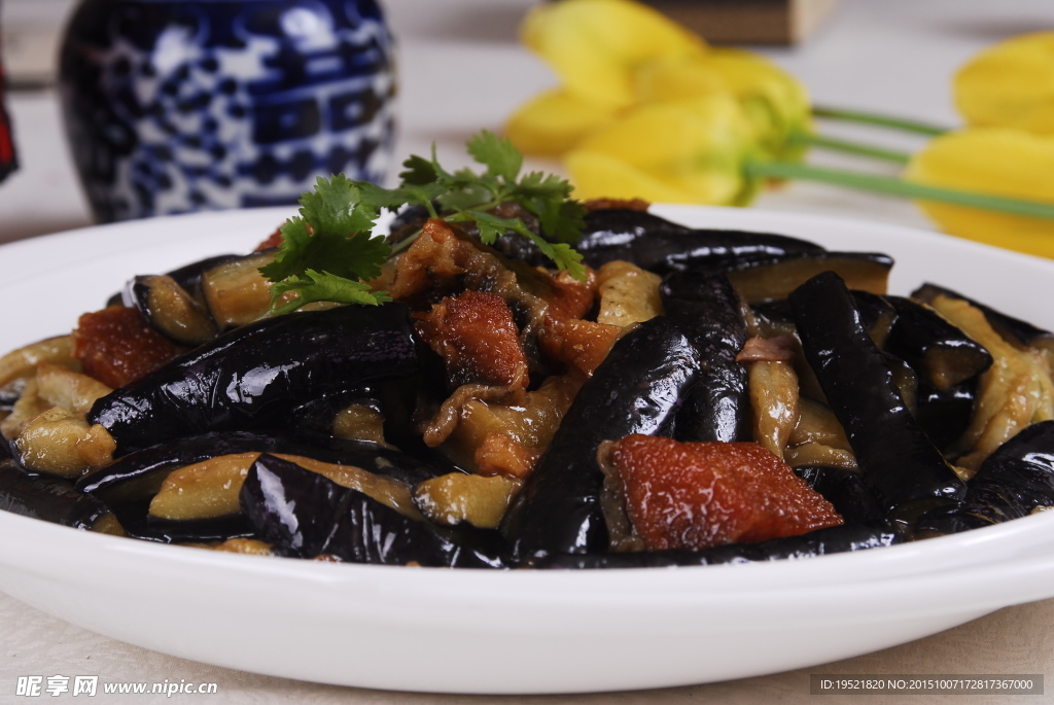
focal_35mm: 90
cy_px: 352
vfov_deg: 15.2
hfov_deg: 22.6
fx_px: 2638
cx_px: 527
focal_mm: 60
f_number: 8
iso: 100
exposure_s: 1/125
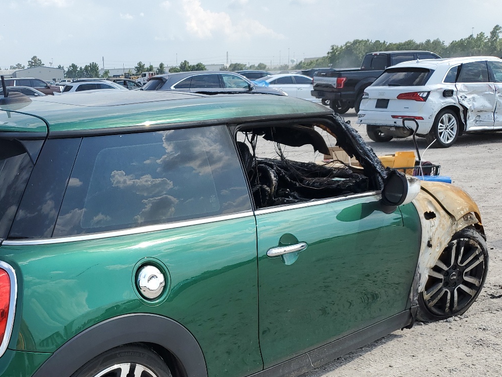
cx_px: 144
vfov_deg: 33.5
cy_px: 295
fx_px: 609
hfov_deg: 43.7
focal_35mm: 42
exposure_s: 1/2500
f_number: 1.5
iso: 50
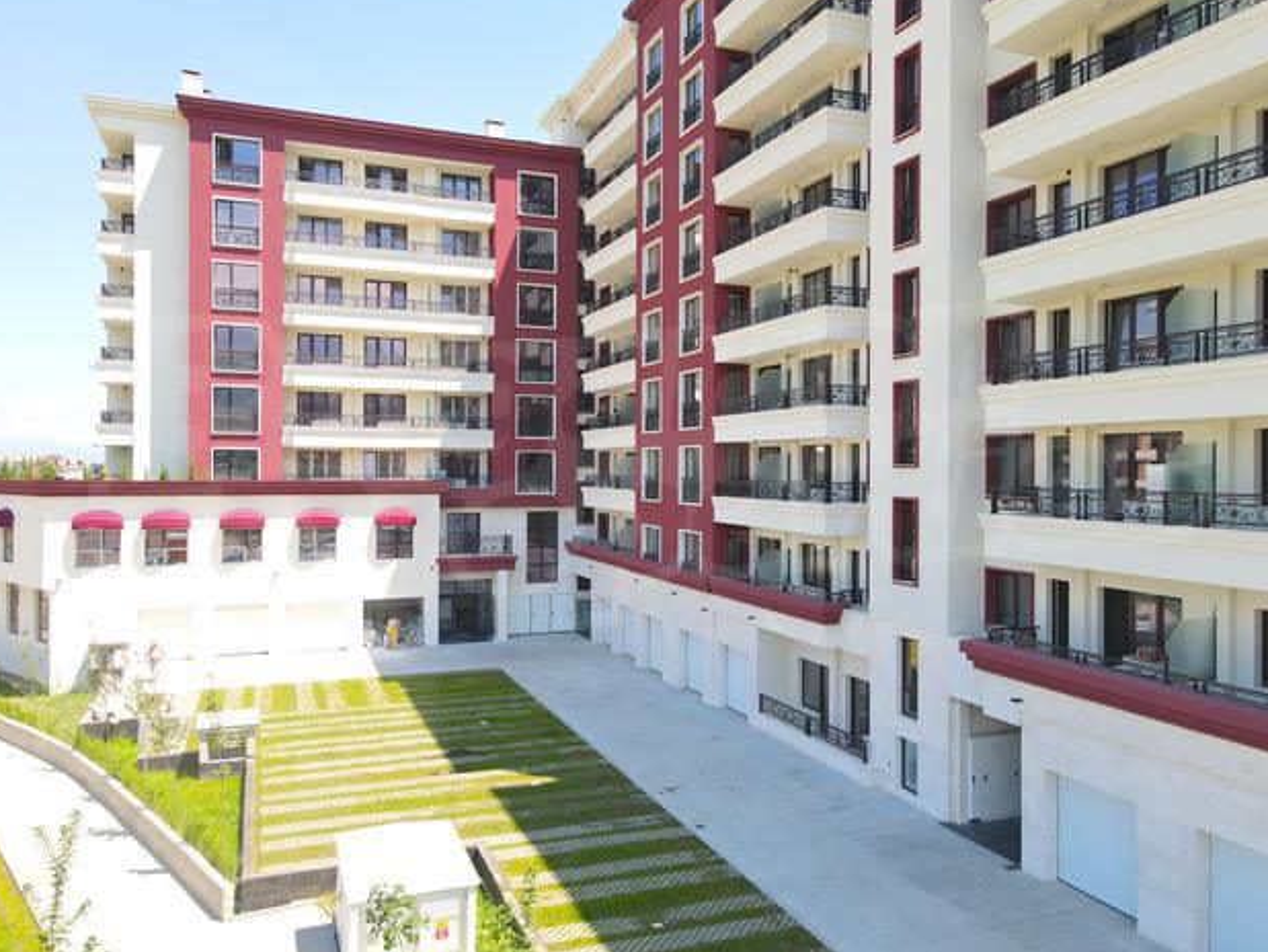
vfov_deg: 54.9
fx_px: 916
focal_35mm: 25
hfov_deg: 69.4
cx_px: 650
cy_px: 467
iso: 100
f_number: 2.8
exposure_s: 1/240
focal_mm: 4.5
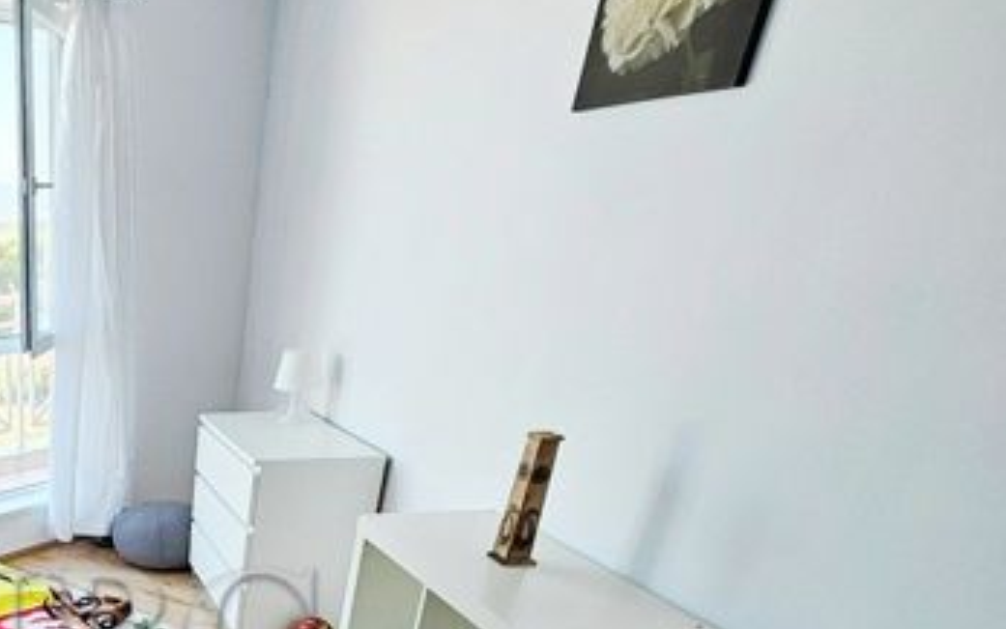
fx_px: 768
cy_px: 655
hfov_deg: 54.2
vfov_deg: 38.5
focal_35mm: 28
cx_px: 33
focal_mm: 1.7
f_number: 2.2
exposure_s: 1/50
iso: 50
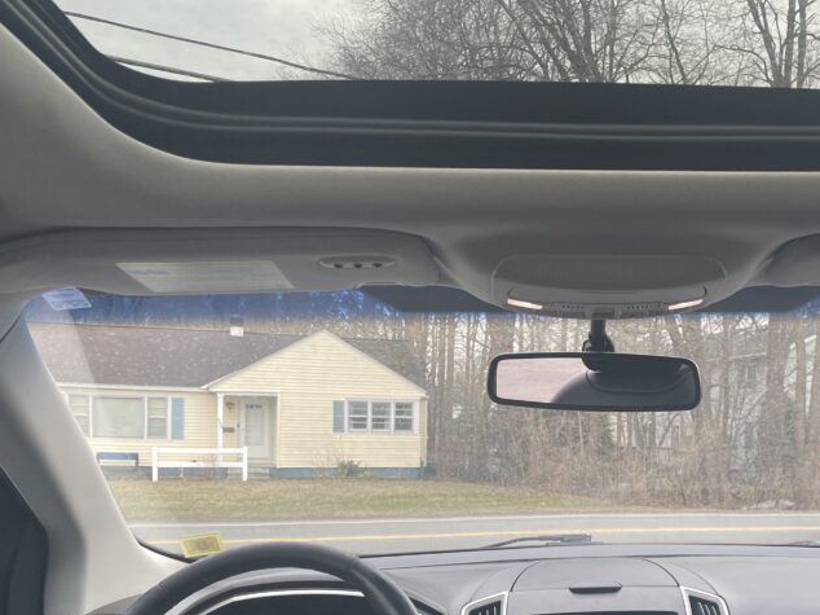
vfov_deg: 33.8
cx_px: 643
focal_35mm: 42
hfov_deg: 43.0
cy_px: 445
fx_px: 995
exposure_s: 1/133
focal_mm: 4.2
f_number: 1.6
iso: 32
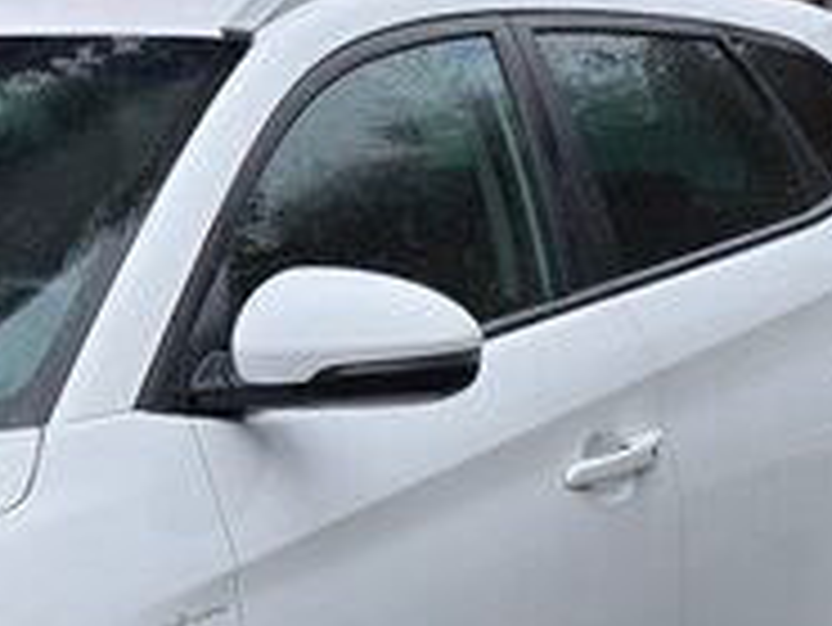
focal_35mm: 127
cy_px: 243
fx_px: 3054
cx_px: -220
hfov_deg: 14.9
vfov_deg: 11.7
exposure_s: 1/100
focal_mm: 6.3
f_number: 1.7
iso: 50
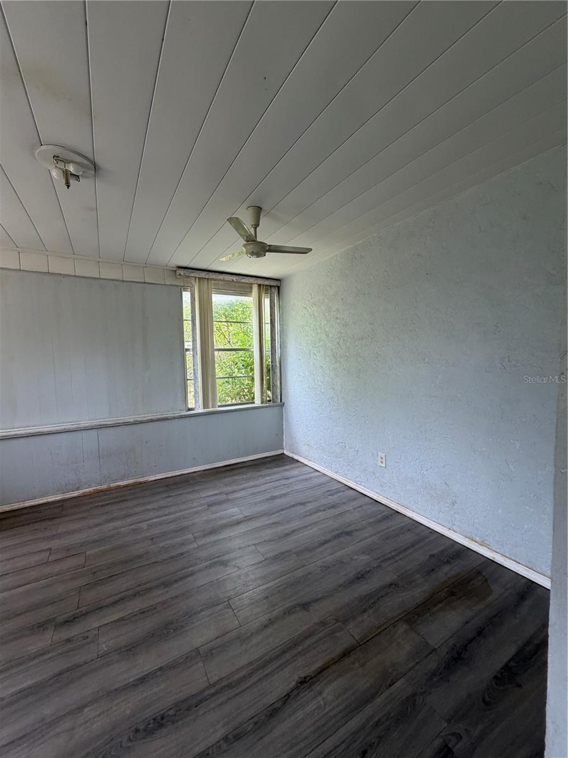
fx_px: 306
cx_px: 284
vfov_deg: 102.1
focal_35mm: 14
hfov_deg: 85.7
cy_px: 379
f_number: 2.2
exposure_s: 1/121
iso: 125
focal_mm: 2.22
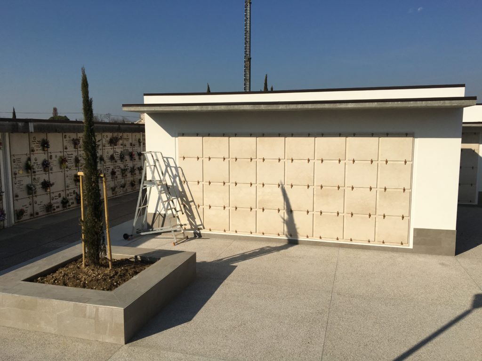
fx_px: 404
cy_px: 180
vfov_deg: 48.2
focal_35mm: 29
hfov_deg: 61.7
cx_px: 241
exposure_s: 1/4525
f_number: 2.2
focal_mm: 4.15
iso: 25
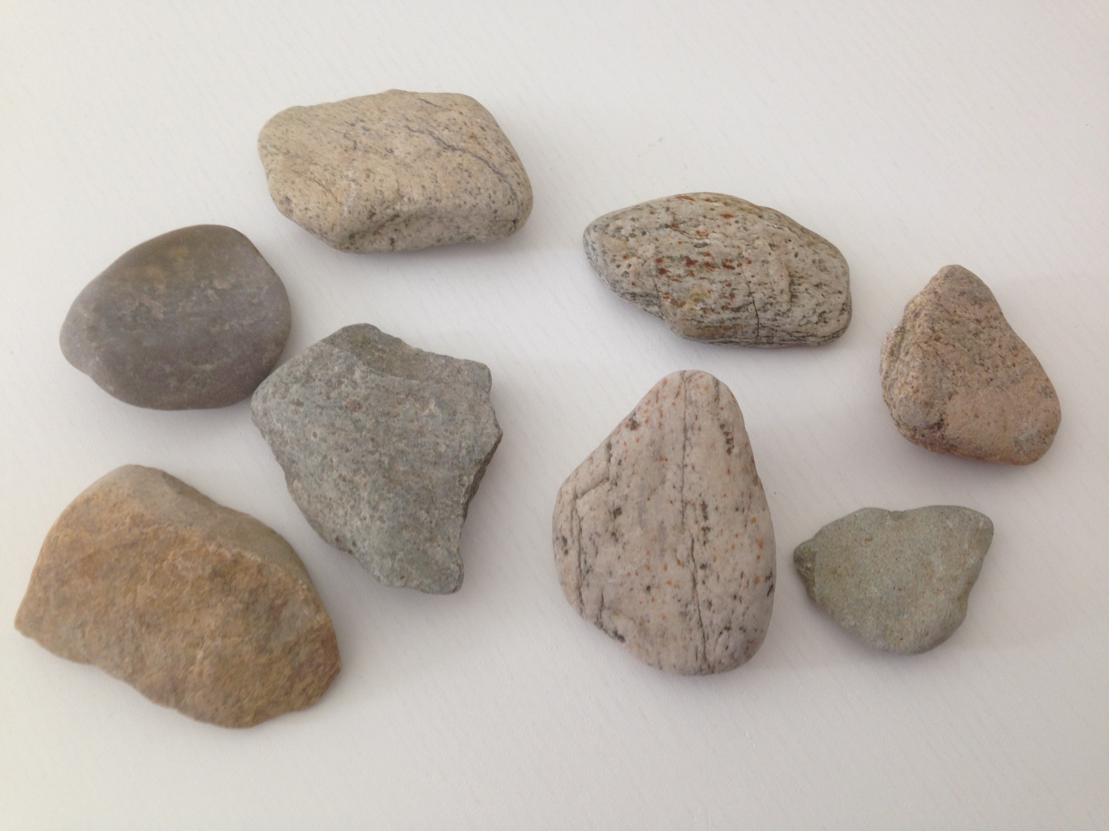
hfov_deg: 55.4
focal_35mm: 33
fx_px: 1057
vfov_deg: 42.9
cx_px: 554
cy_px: 416
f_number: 2.4
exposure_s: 1/24
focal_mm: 4.12
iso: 50
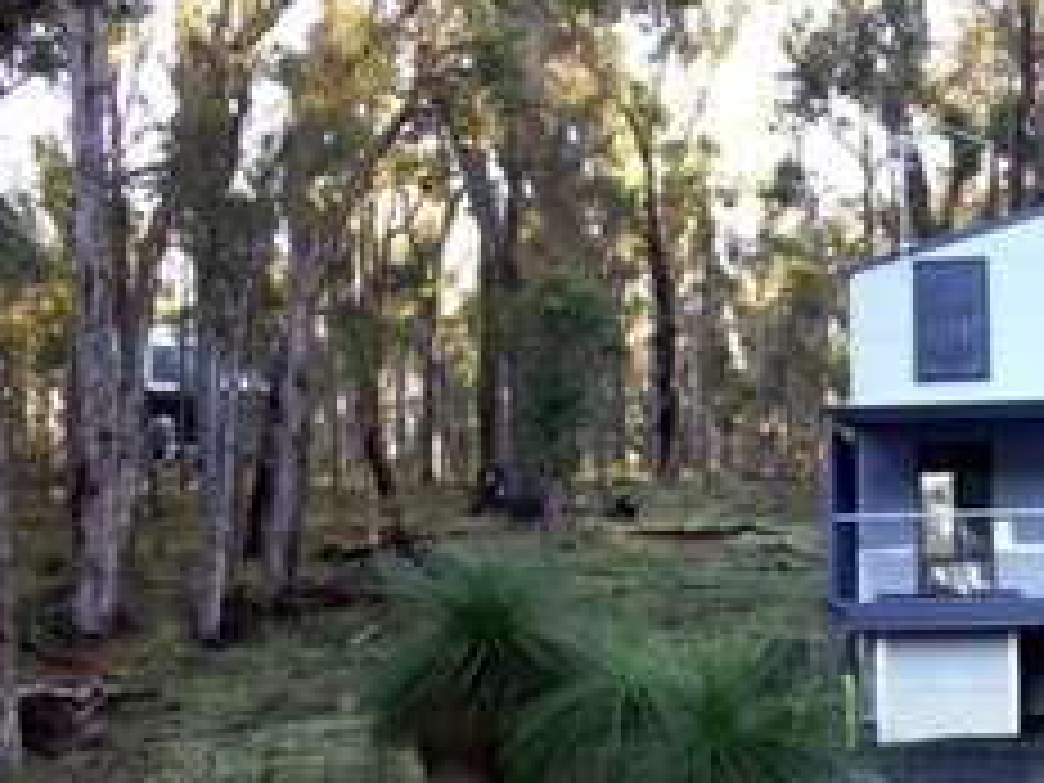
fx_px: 2805
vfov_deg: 15.7
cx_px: 828
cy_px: 693
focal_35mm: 93
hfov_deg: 20.9
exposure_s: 1/32.9
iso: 70
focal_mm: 6.7
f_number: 2.9
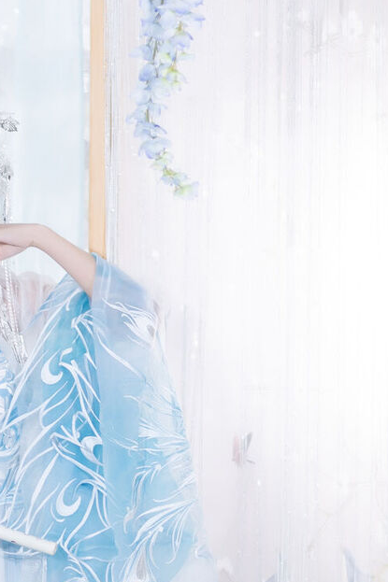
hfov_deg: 6.4
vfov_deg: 9.5
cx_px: -29
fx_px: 3477
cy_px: 539
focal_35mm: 215
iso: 100
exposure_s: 1/250
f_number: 1.4
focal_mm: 85
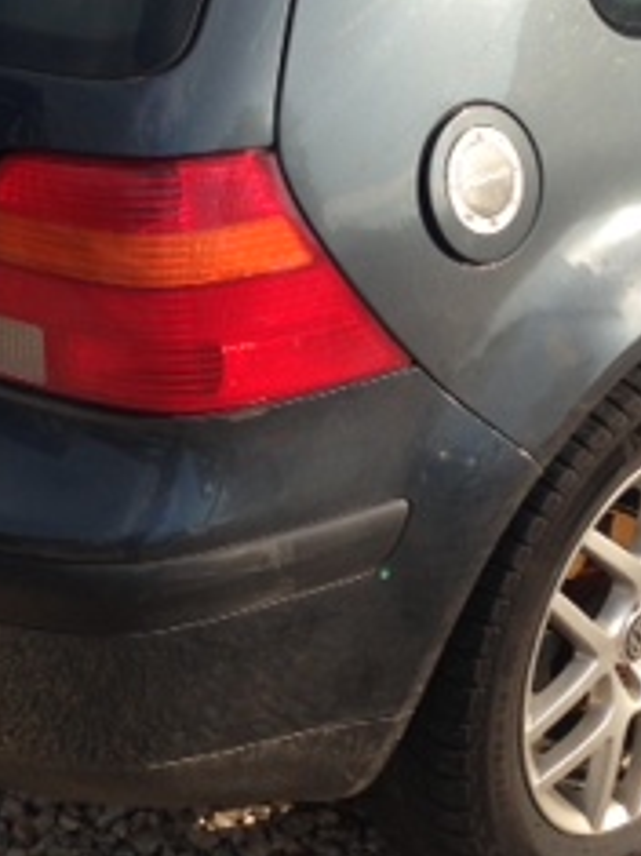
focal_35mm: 90
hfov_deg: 16.3
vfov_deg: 21.6
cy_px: 229
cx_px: 488
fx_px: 2224
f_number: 2.4
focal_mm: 4.13
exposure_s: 1/1106
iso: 50
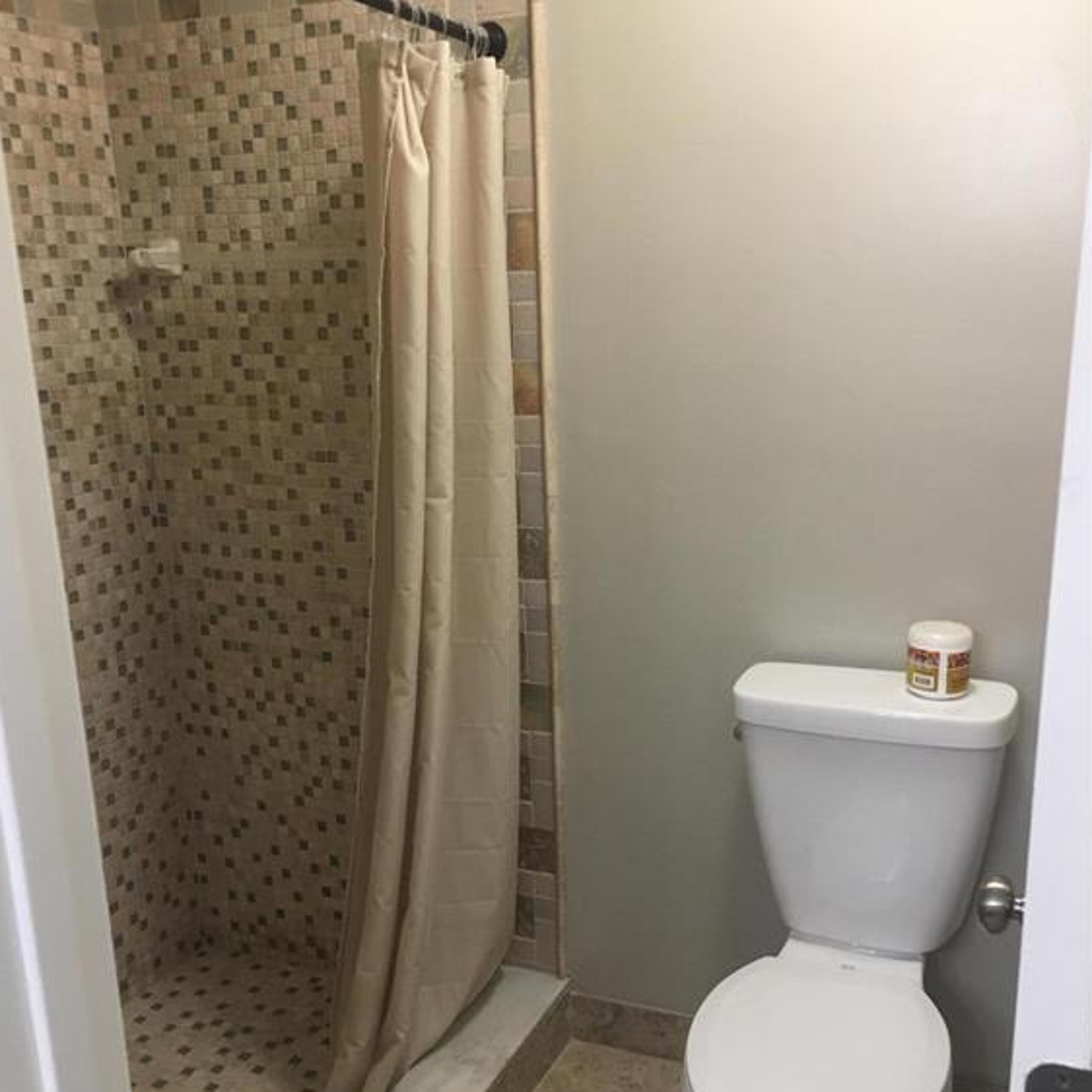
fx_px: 1249
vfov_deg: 47.0
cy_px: 651
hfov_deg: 47.2
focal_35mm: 35
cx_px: 536
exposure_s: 1/17
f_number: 2.2
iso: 64
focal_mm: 4.15
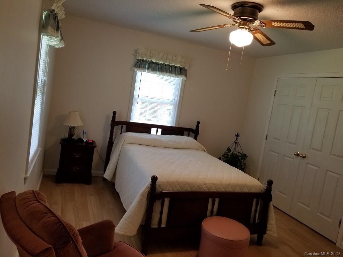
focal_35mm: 26
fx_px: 258
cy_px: 128
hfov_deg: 67.3
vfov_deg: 53.1
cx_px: 172
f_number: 1.7
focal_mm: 4.25
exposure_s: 1/60
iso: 80
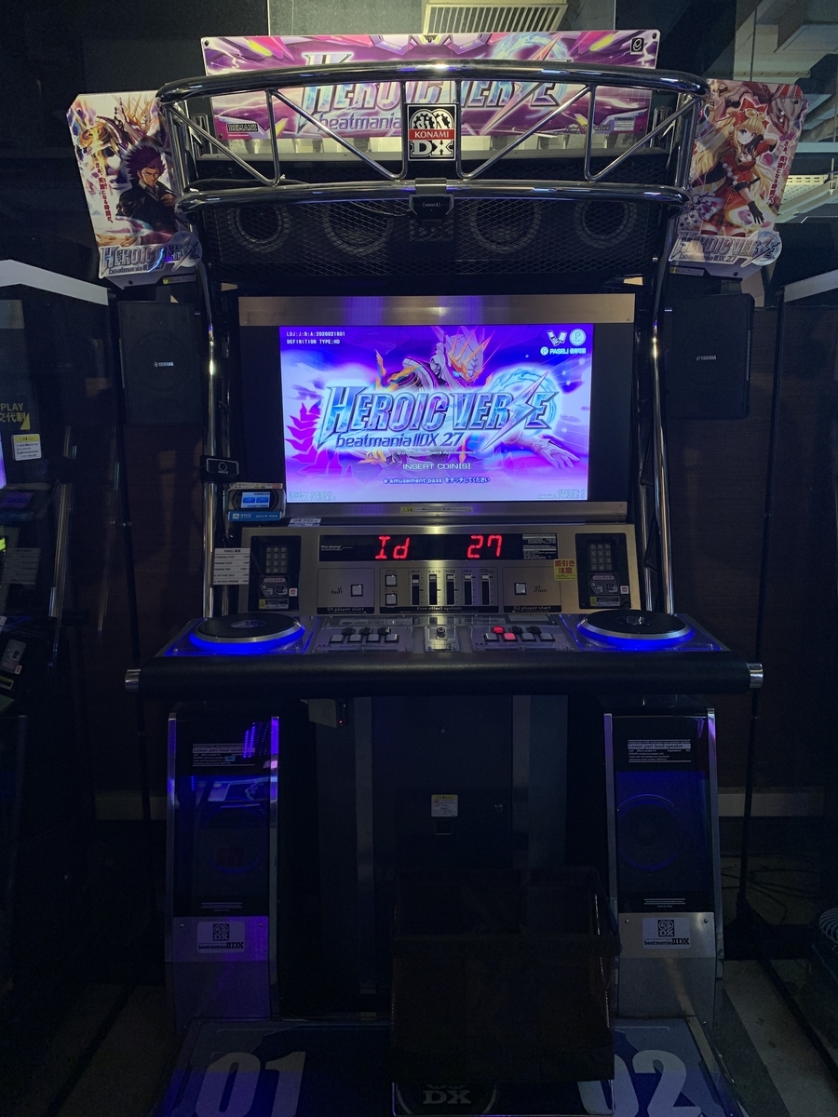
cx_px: 419
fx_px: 839
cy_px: 558
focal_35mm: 26
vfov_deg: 67.3
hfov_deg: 53.1
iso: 50
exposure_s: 1/45
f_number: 1.8
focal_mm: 4.25
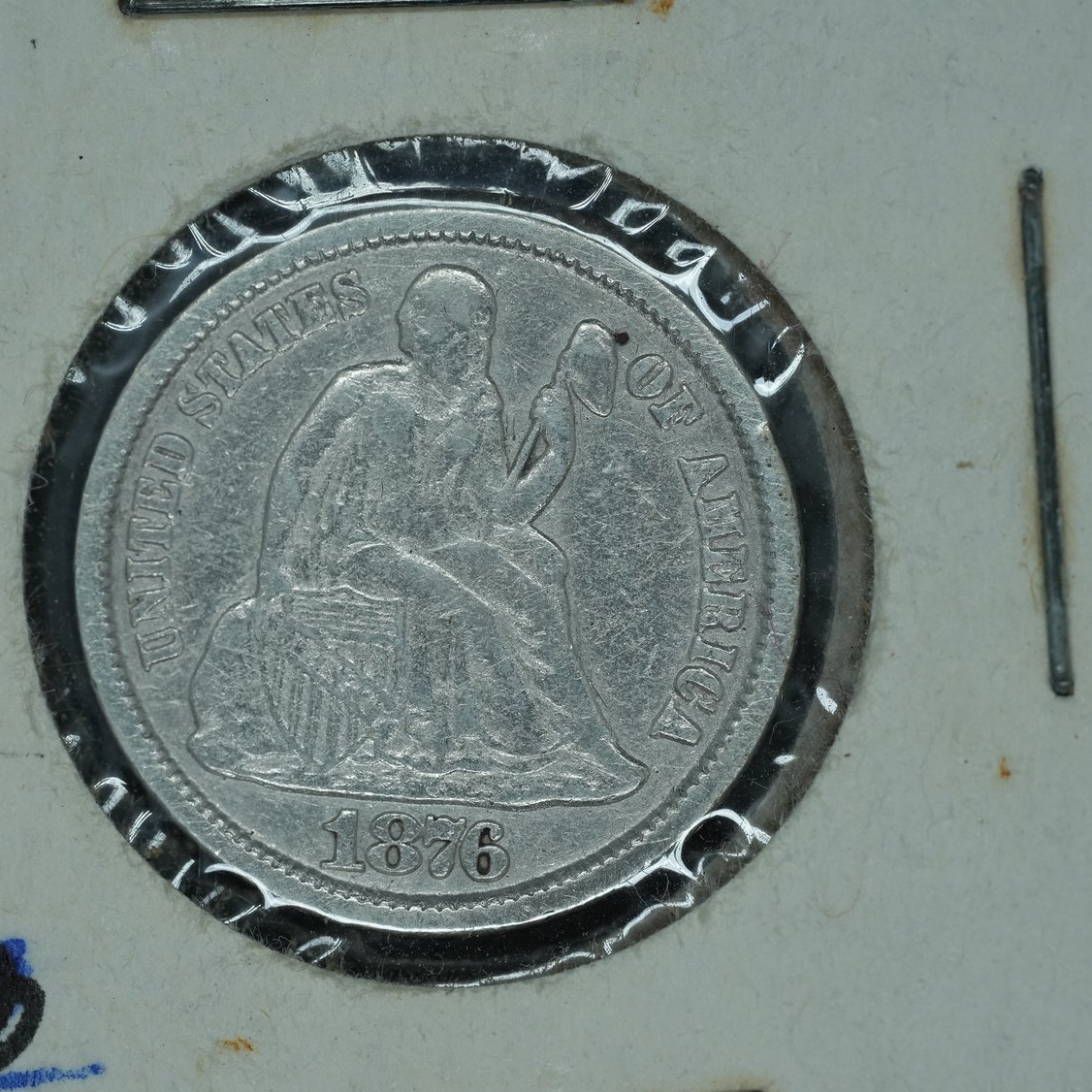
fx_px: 4818
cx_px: 442
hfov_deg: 12.9
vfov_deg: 12.9
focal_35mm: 135
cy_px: 545
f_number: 6.3
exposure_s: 1/400
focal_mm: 105
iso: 1600
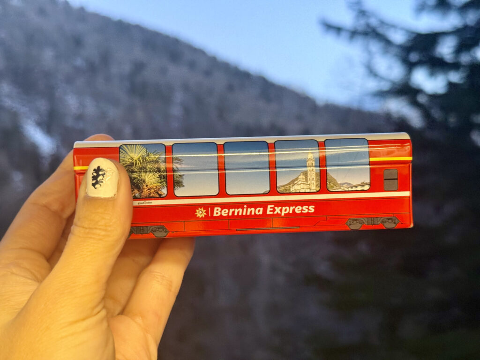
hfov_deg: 39.7
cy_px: 180
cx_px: 240
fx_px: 666
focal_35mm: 48
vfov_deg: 30.3
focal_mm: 6.76
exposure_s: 1/47
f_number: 1.78
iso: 250
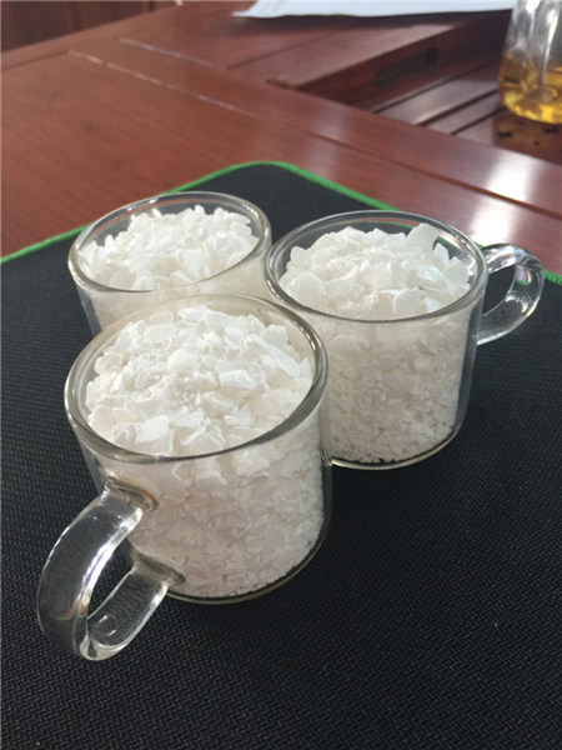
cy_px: 375
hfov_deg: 48.2
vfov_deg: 61.7
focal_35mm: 29
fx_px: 628
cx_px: 281
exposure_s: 1/30
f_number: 2.2
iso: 40
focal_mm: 4.15
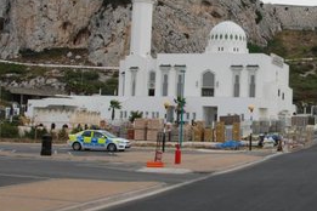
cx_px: 278
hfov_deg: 28.3
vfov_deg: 19.5
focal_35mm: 69
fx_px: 608
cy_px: 38
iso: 100
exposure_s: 1/180
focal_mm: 20
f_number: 6.7
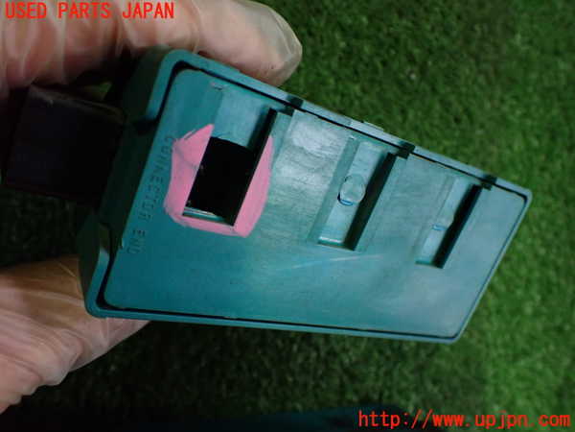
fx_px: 498
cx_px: 288
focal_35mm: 30
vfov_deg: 46.8
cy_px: 216
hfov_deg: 60.0
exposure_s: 1/125
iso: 640
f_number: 2.3
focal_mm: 5.4
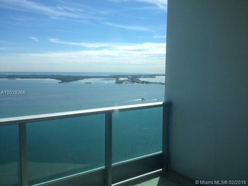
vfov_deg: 40.7
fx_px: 251
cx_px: 124
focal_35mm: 35
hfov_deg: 52.6
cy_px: 93
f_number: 2.4
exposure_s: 1/1972
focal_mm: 4.28
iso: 50
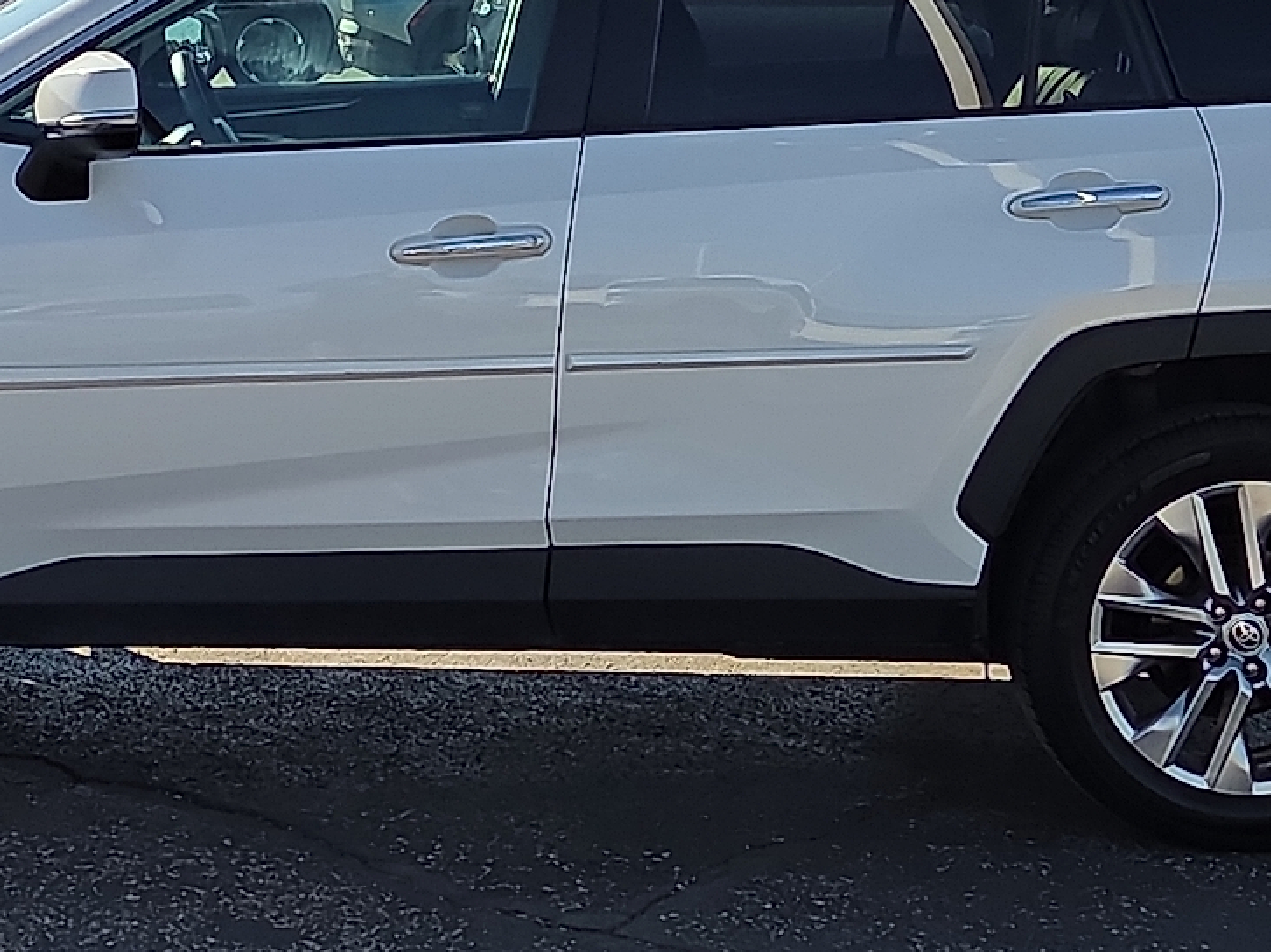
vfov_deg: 15.2
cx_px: 459
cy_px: 254
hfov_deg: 20.2
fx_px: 3560
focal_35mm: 97
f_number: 1.8
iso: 25
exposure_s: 1/2000
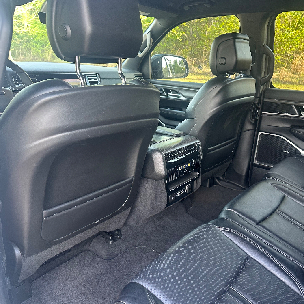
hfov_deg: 55.2
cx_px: 183
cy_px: 154
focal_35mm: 29
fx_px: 288
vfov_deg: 55.6
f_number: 1.78
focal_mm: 6.86
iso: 250
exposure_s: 1/112
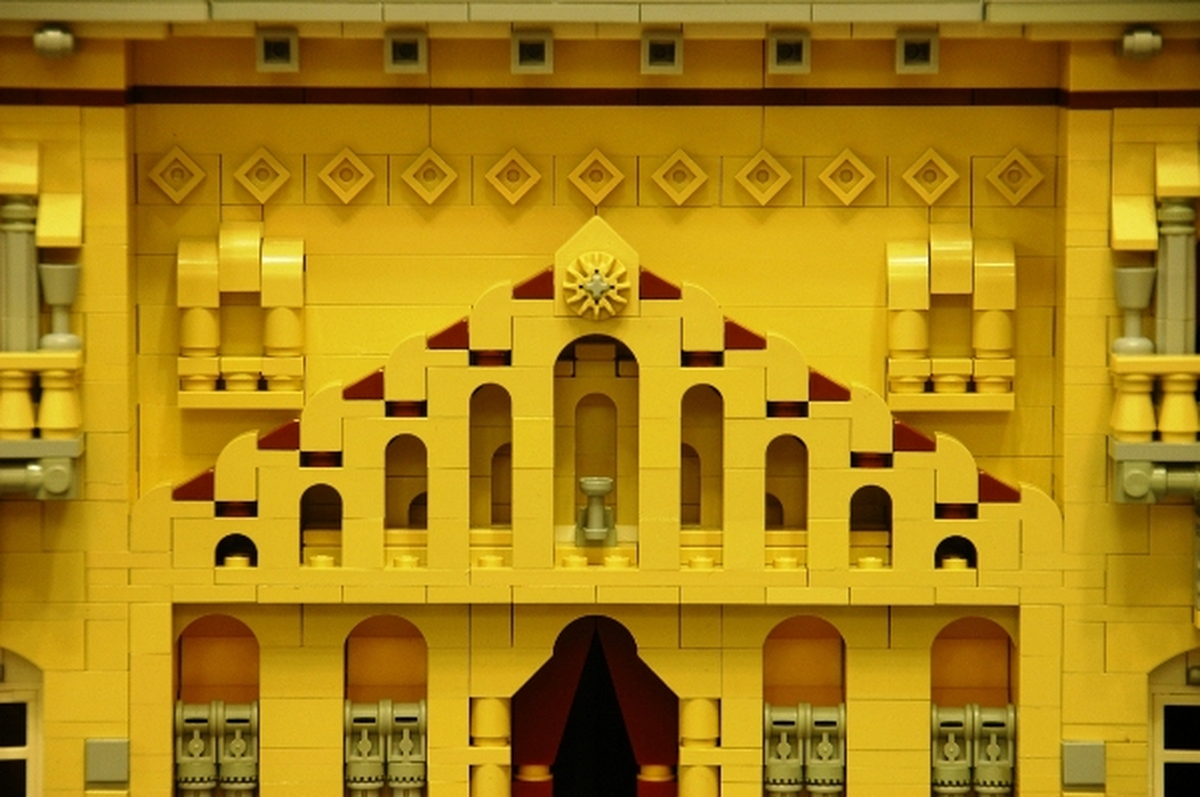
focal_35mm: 195
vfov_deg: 7.0
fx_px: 6491
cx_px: 600
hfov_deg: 10.6
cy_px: 398
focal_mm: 130
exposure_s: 1/4
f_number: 6
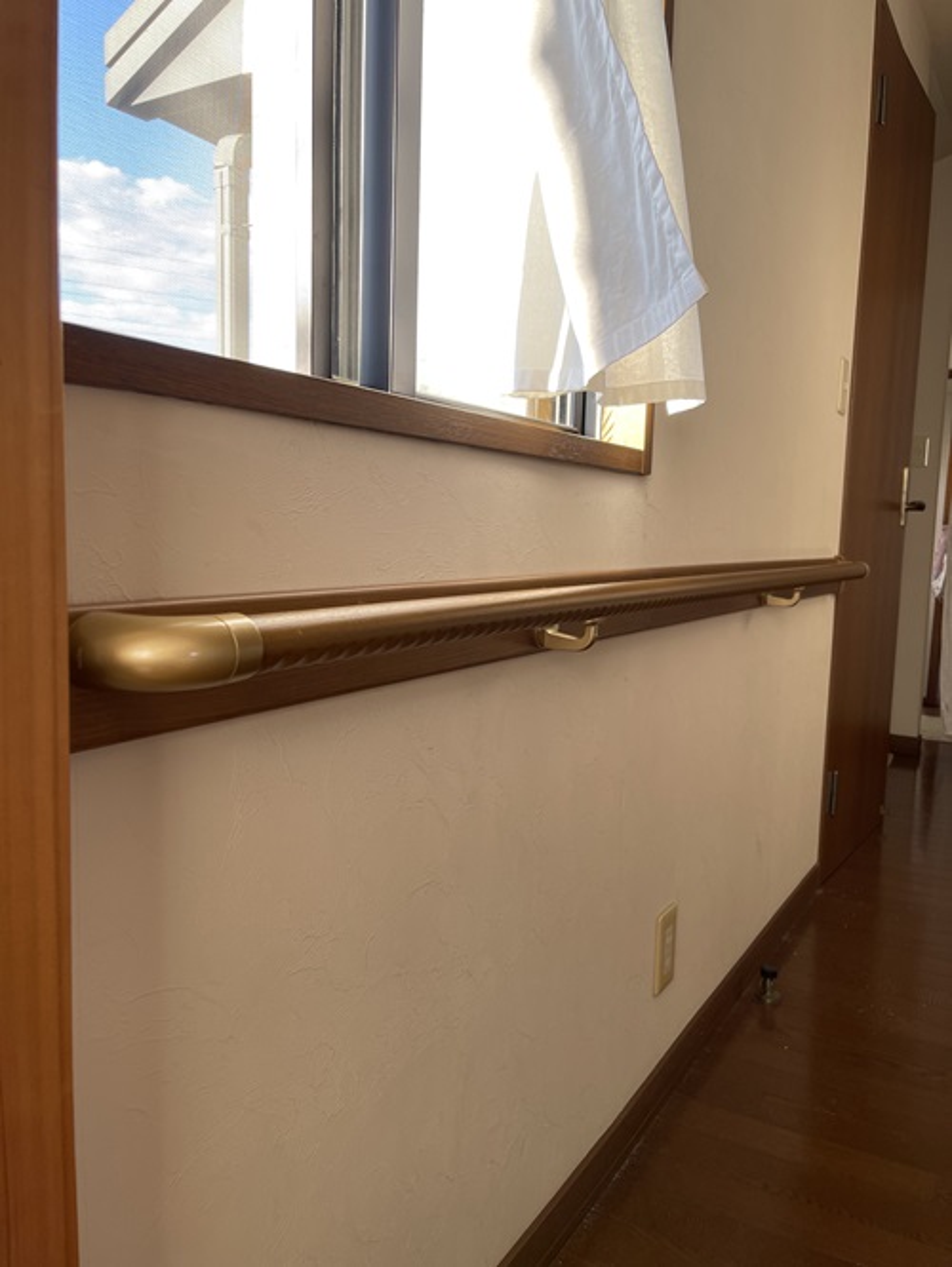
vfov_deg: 67.3
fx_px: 953
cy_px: 634
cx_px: 476
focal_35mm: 26
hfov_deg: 53.1
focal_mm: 5.1
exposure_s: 1/121
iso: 32
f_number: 1.6
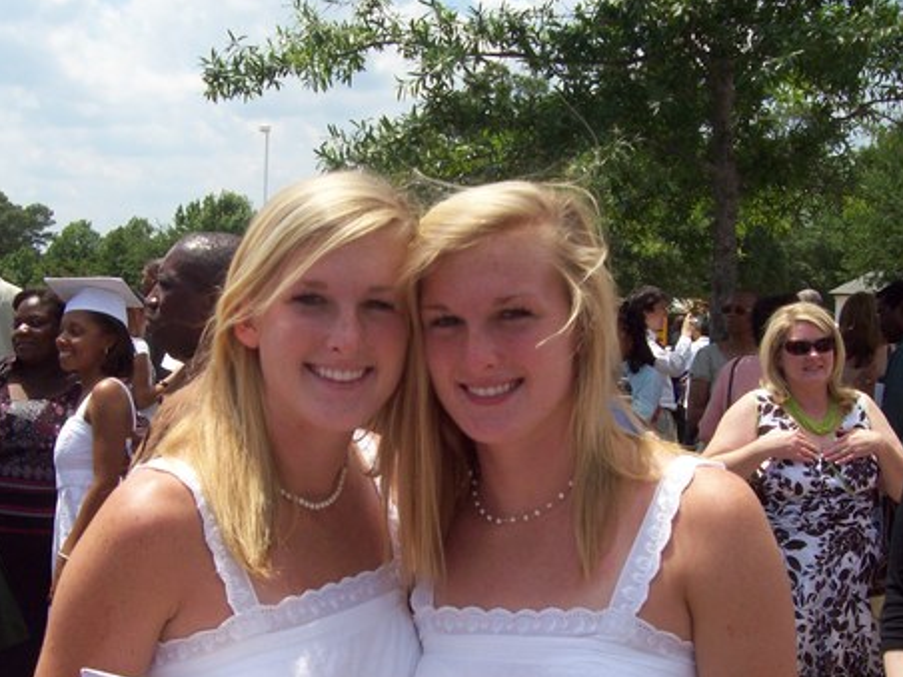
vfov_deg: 28.4
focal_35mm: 51
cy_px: 441
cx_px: 440
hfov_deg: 37.5
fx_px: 1330
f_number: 4.8
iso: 80
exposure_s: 1/593
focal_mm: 6
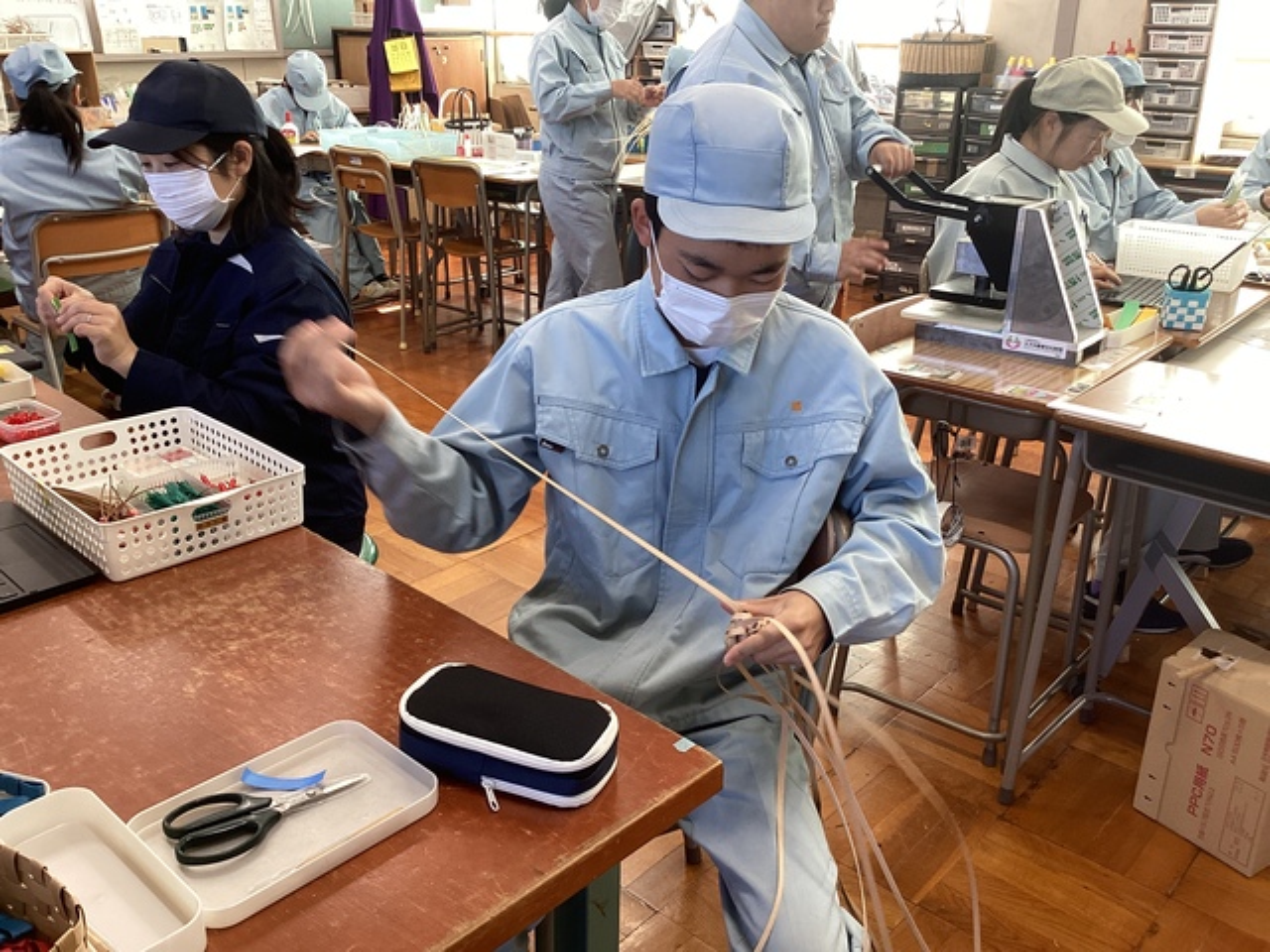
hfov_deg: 58.4
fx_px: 1137
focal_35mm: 31
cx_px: 635
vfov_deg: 45.4
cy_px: 476
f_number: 2.4
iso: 64
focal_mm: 3.3
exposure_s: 1/60
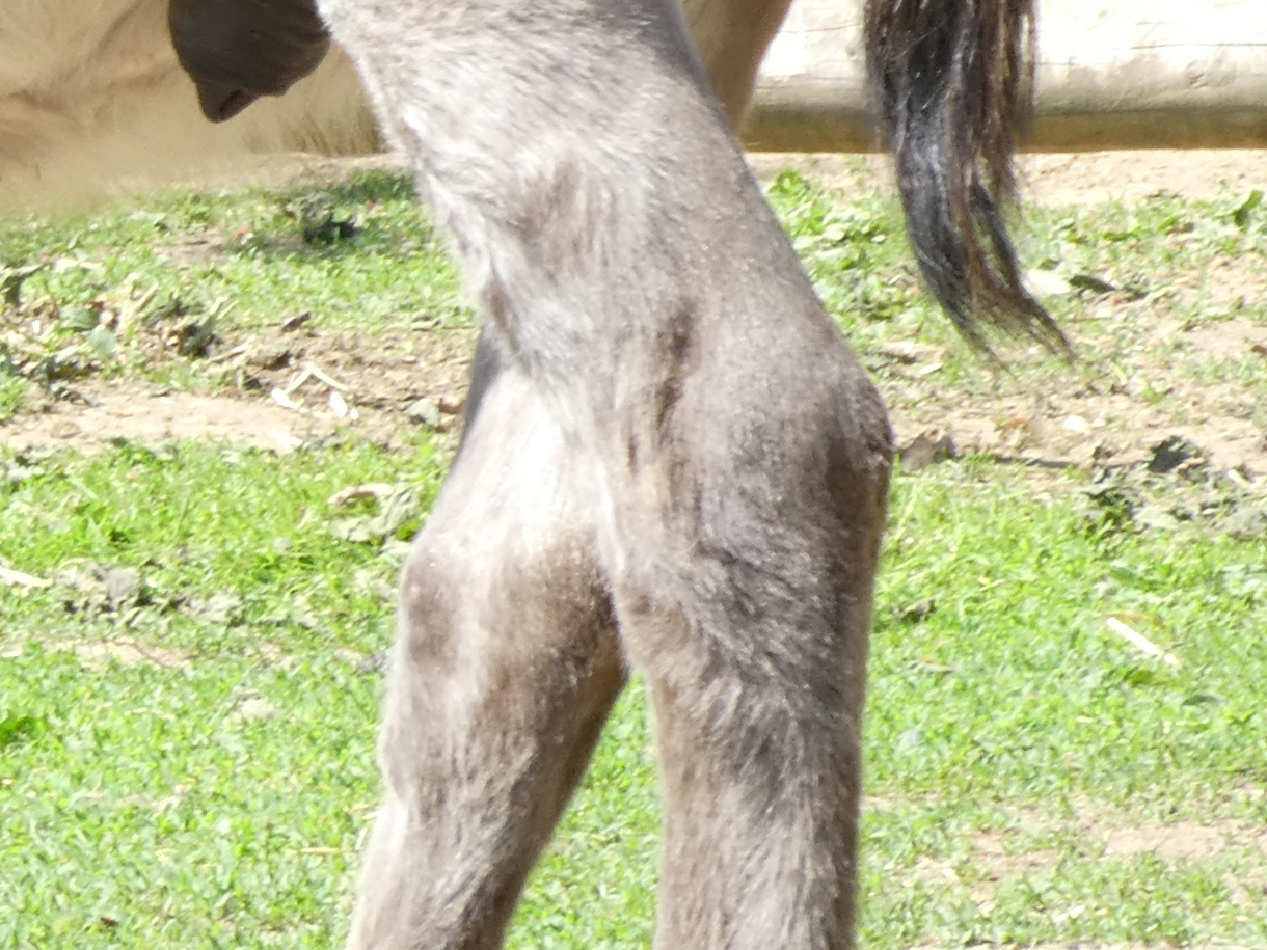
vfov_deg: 2.6
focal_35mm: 574
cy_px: -140
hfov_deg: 3.4
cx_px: -893
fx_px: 21009
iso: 80
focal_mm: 25.6
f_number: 5.4
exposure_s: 1/100
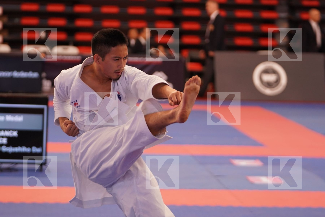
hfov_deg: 13.9
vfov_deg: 9.3
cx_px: 162
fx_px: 1336
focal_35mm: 148
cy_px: 108
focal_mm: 99
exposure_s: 1/500
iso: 800
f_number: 2.8
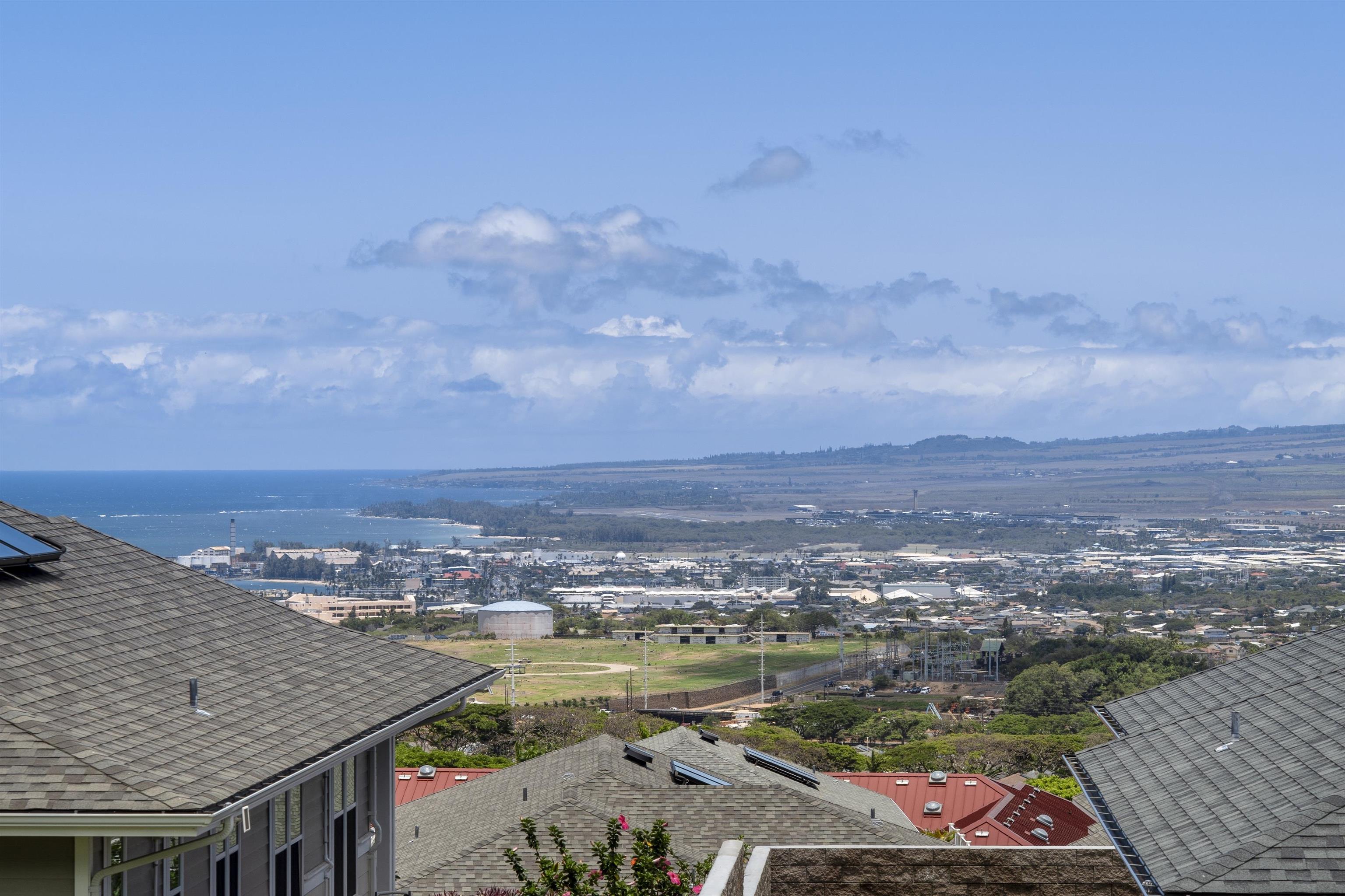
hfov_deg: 18.3
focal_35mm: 112
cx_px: 672
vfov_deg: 12.2
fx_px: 4184
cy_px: 448
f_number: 8
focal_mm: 75
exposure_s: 1/500
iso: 100
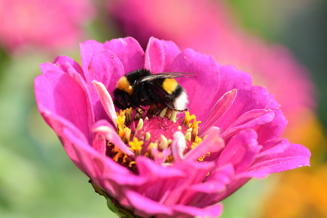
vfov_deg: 10.2
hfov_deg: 15.2
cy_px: 109
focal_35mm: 135
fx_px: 1226
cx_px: 164
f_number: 8
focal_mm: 90
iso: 200
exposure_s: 1/250
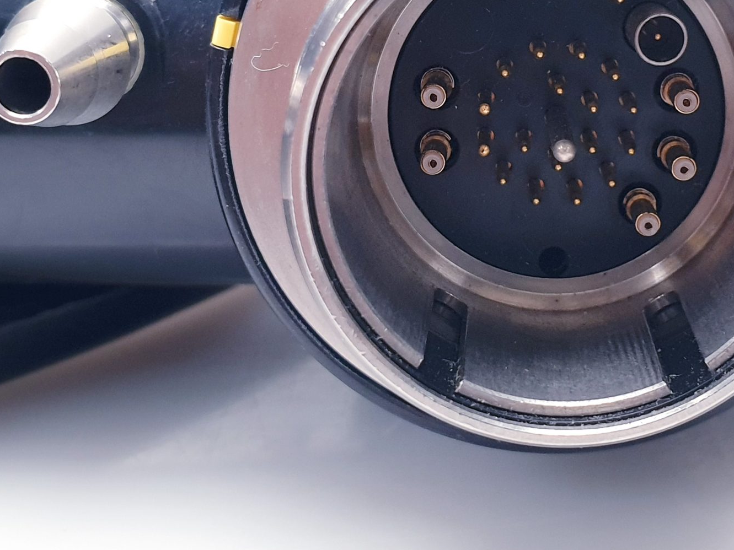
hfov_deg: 37.5
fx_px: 1060
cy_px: 122
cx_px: 527
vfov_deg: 28.6
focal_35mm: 50
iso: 160
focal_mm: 4.3
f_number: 2.4
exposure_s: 1/50
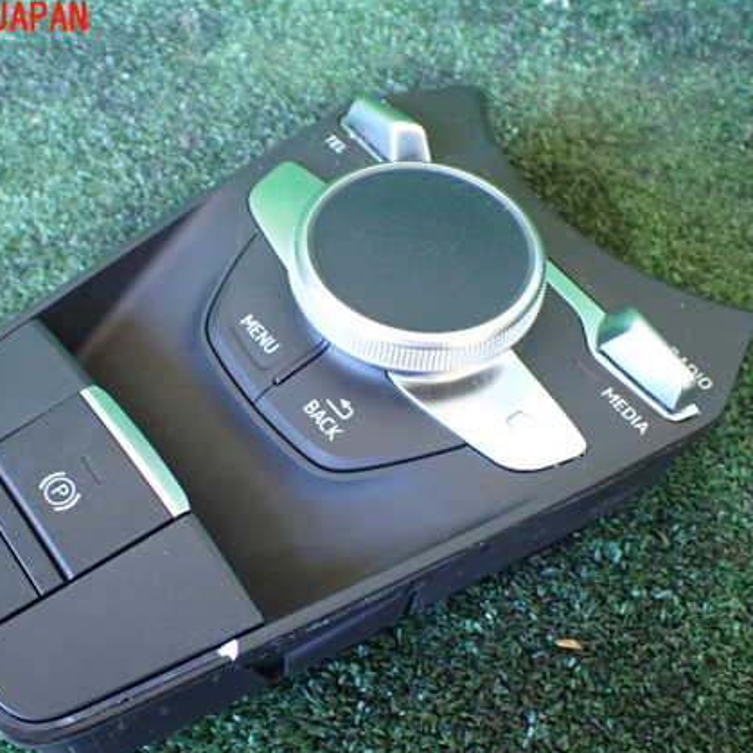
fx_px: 935
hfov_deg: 43.6
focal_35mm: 38
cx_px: 300
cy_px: 401
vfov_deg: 43.8
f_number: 2.3
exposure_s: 1/60
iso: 800
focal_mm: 5.4
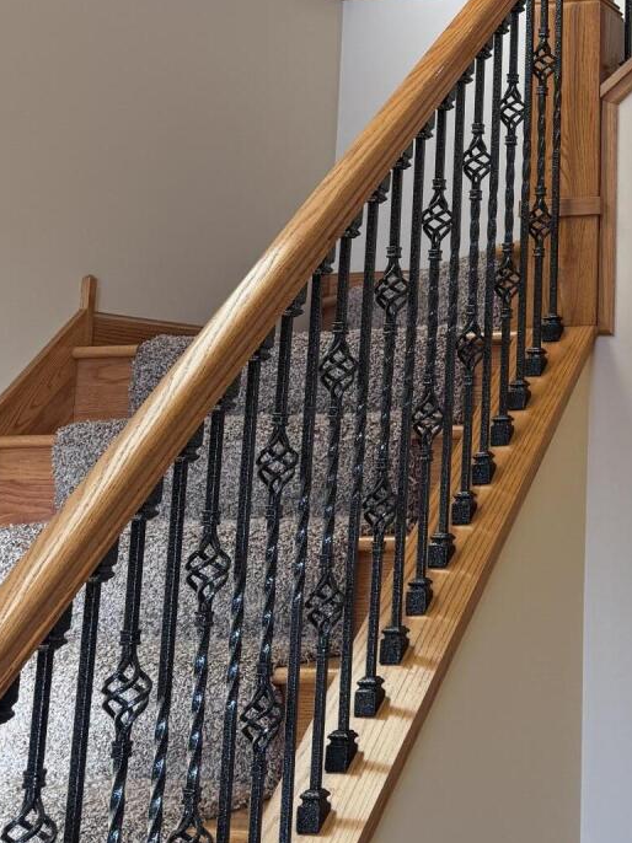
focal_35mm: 70
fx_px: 1705
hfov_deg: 19.8
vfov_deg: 26.5
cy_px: 22
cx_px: 755
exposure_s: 1/118
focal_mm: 6.76
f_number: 1.78
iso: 64
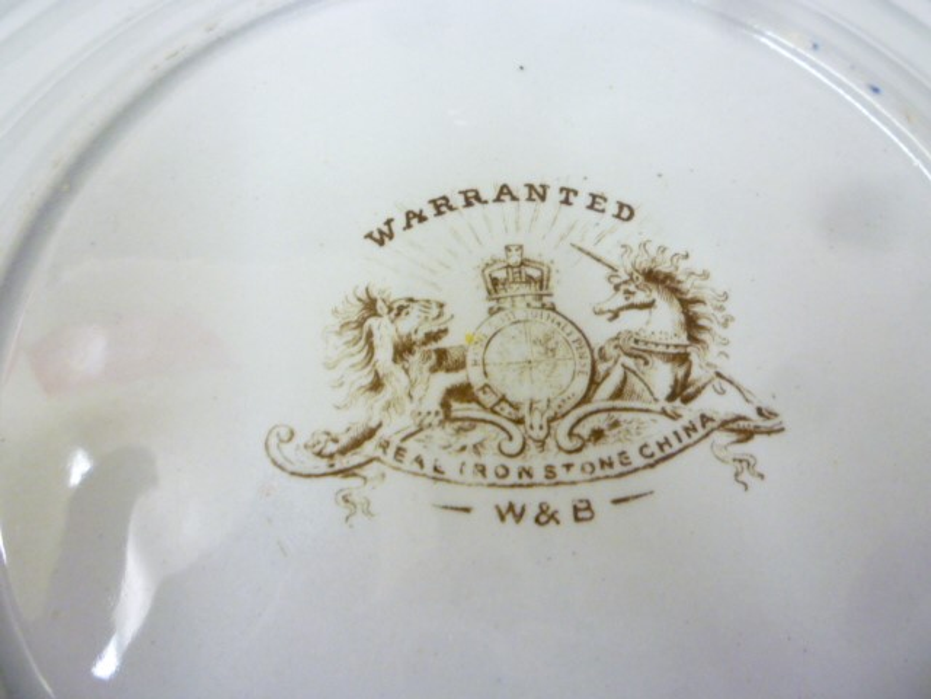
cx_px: 466
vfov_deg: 48.2
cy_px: 350
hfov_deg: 61.7
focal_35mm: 29
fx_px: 780
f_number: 3.3
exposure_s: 1/25
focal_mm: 5.2
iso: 400
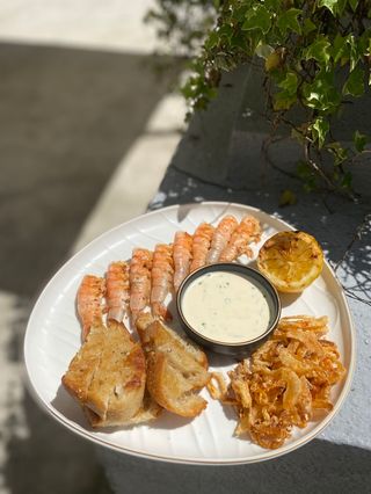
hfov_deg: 53.1
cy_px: 247
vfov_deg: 67.3
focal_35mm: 26
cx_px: 186
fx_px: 371
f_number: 1.8
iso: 32
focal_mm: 4.25
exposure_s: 1/10417
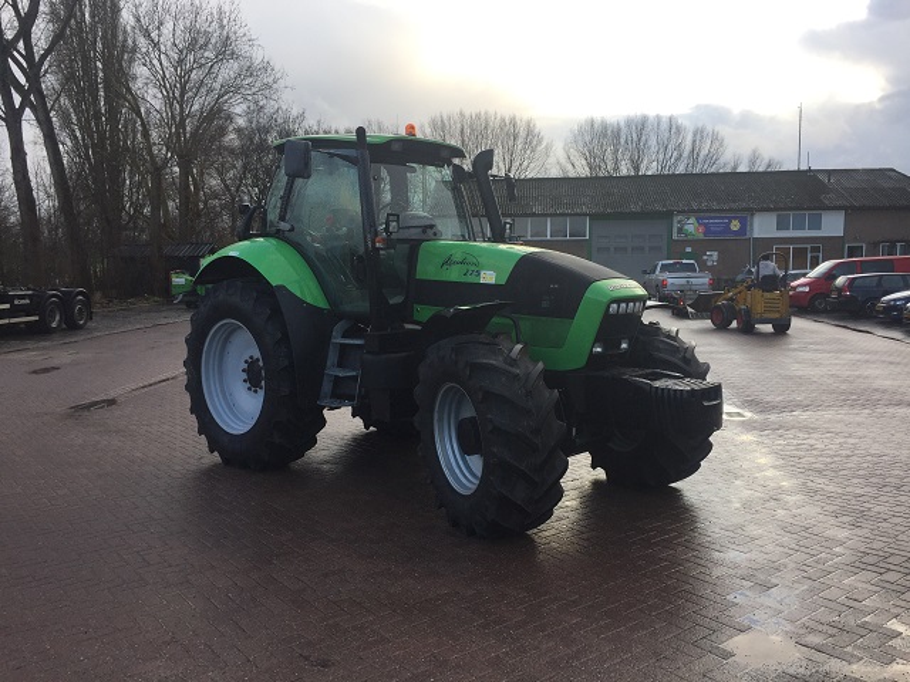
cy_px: 341
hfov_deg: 61.7
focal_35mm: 29
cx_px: 455
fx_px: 762
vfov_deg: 48.2
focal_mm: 4.15
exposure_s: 1/278
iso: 32
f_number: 2.2
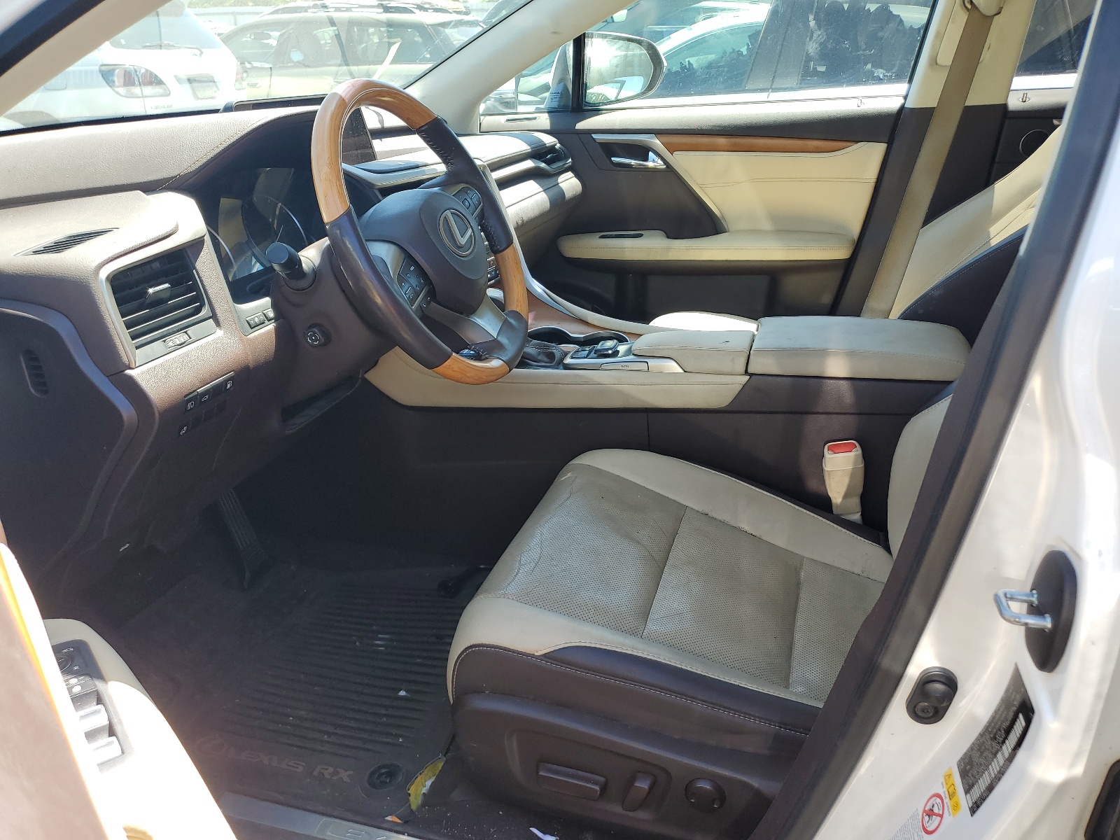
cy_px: 420
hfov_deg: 67.3
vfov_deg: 53.1
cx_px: 560
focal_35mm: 26
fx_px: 841
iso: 50
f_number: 1.5
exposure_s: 1/357
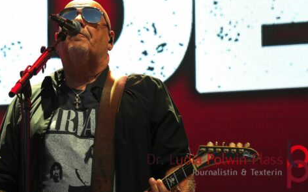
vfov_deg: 3.7
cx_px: 80
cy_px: 66
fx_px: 3005
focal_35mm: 358
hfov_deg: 5.9
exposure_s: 1/250
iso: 320
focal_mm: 144
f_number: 5.6
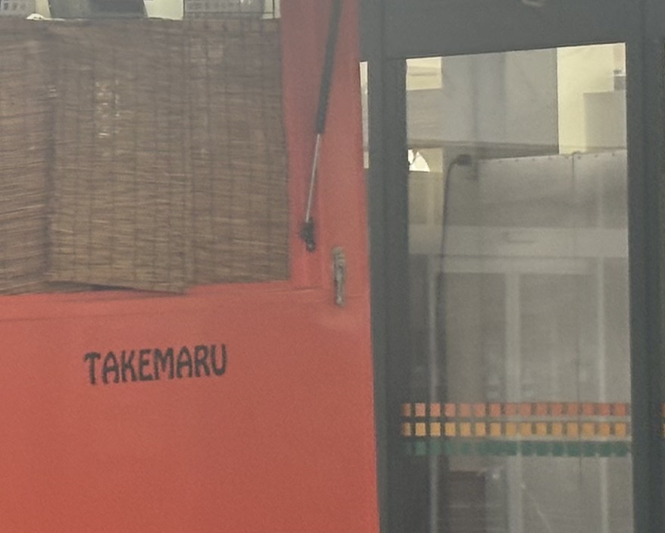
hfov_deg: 8.2
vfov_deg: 6.6
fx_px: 4587
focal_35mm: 233
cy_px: 165
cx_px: -24
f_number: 1.6
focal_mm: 5.96
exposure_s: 1/131
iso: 40
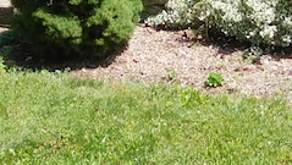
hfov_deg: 16.0
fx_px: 1039
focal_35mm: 134
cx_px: 141
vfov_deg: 7.9
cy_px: -315
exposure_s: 1/800
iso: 125
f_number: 3
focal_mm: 4
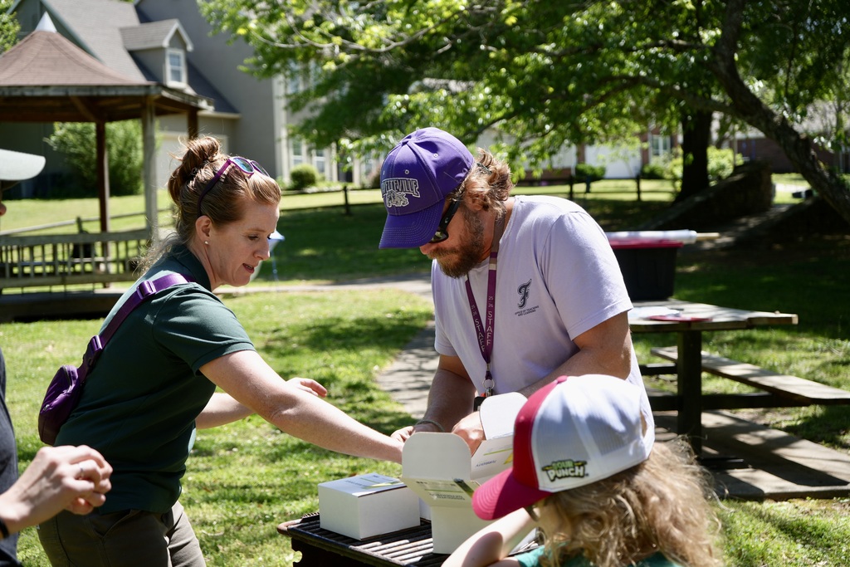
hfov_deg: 36.2
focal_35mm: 55
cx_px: 425
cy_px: 284
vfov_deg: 24.6
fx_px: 1299
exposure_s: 1/320
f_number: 5
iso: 100
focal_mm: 55
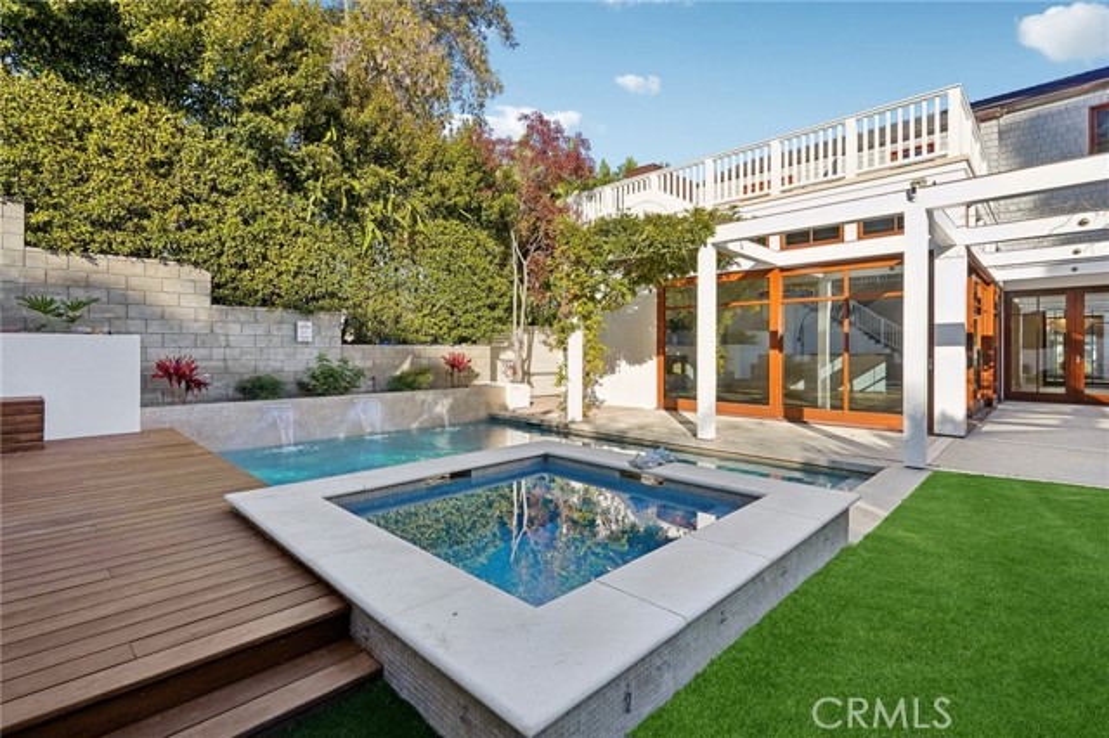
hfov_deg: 96.8
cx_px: 554
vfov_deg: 73.7
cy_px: 369
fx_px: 493
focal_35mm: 16
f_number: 8
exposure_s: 1/400
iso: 400
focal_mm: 16
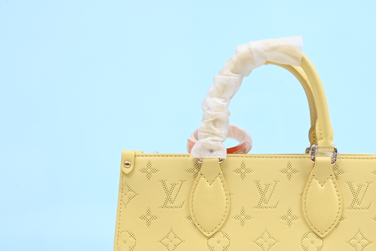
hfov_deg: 25.5
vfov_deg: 17.2
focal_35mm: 79
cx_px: 256
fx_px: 825
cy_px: 197
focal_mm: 40
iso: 100
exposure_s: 1/2
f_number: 16
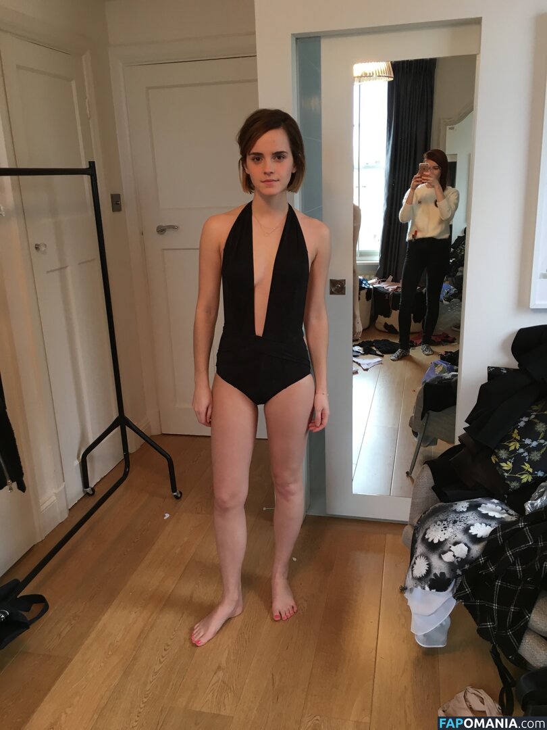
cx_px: 274
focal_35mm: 29
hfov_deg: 48.2
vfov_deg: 61.7
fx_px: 611
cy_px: 365
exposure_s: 1/33
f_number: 2.2
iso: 64
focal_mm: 4.15
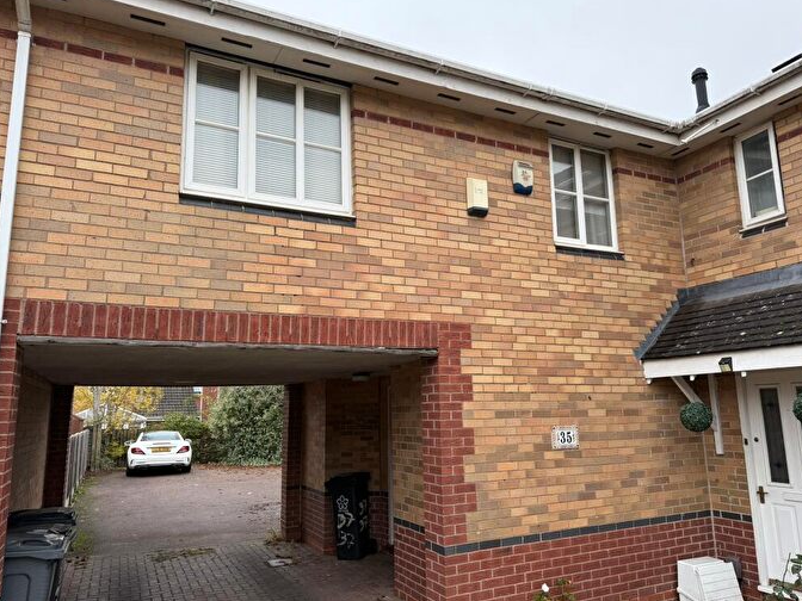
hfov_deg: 69.4
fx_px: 579
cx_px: 415
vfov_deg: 54.9
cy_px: 306
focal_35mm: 25
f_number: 1.78
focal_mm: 6.76
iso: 100
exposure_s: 1/473
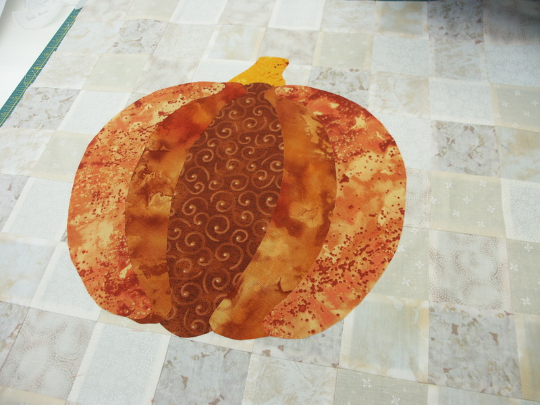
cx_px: 270
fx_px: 437
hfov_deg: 63.4
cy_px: 202
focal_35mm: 28
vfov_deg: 49.7
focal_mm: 7.21
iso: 100
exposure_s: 1/45
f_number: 2.8
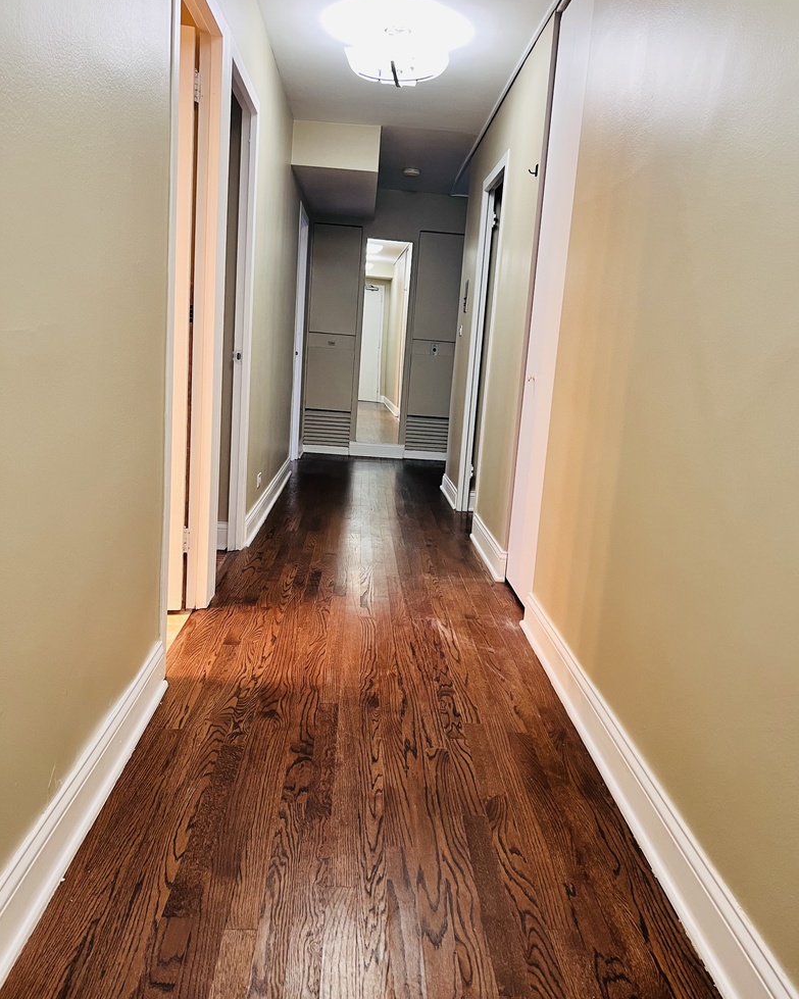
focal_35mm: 28
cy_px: 489
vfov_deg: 62.2
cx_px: 412
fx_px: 828
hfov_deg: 51.5
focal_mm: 5.7
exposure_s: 1/60
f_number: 1.5
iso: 100
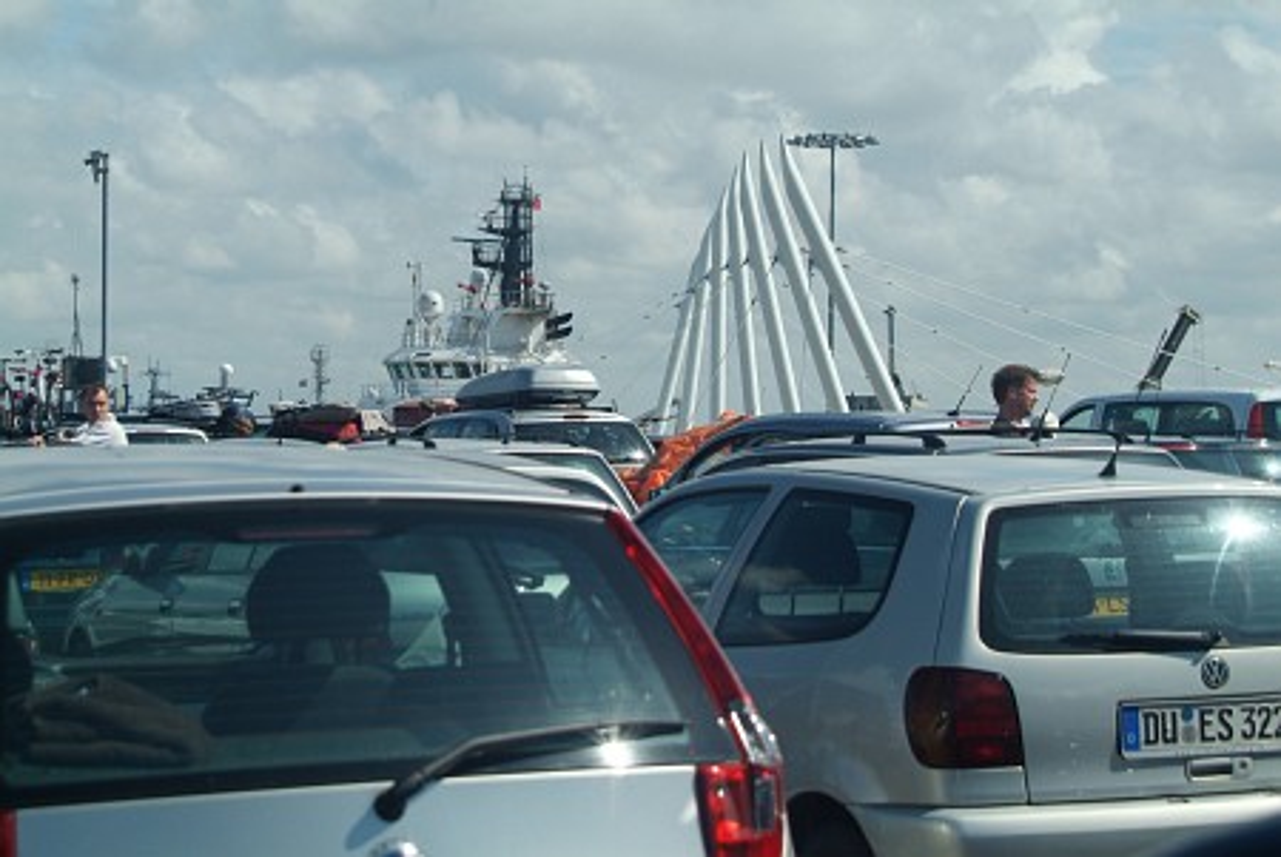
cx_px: 640
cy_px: 428
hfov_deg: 24.4
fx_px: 2956
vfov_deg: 16.5
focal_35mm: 83
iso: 400
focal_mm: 55
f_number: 6.7
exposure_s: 1/1500
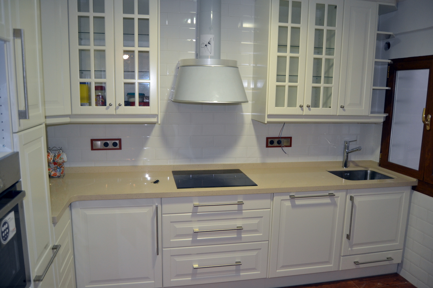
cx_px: 216
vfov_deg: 47.9
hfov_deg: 67.4
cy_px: 144
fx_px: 325
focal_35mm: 27
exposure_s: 1/60
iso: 560
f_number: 3.5
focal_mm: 18
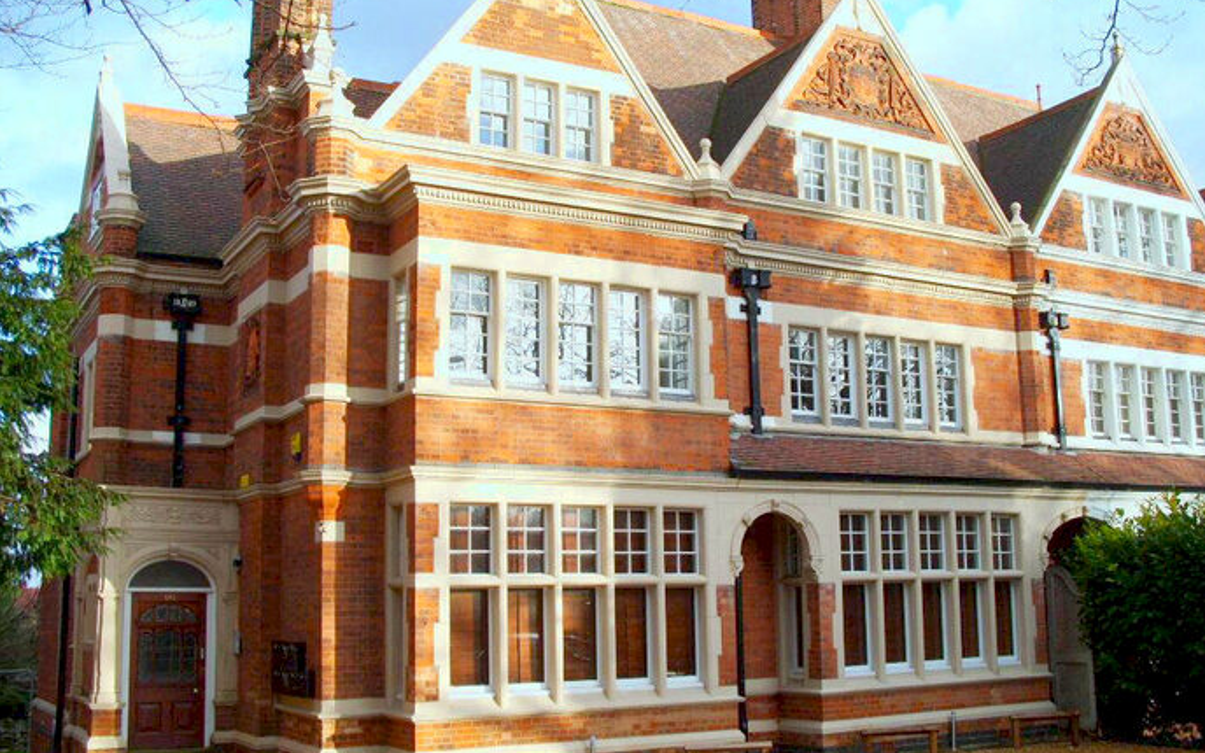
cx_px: 611
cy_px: 349
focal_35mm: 41
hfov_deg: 48.2
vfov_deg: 31.2
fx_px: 1346
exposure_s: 1/272
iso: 50
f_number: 4
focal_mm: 7.8
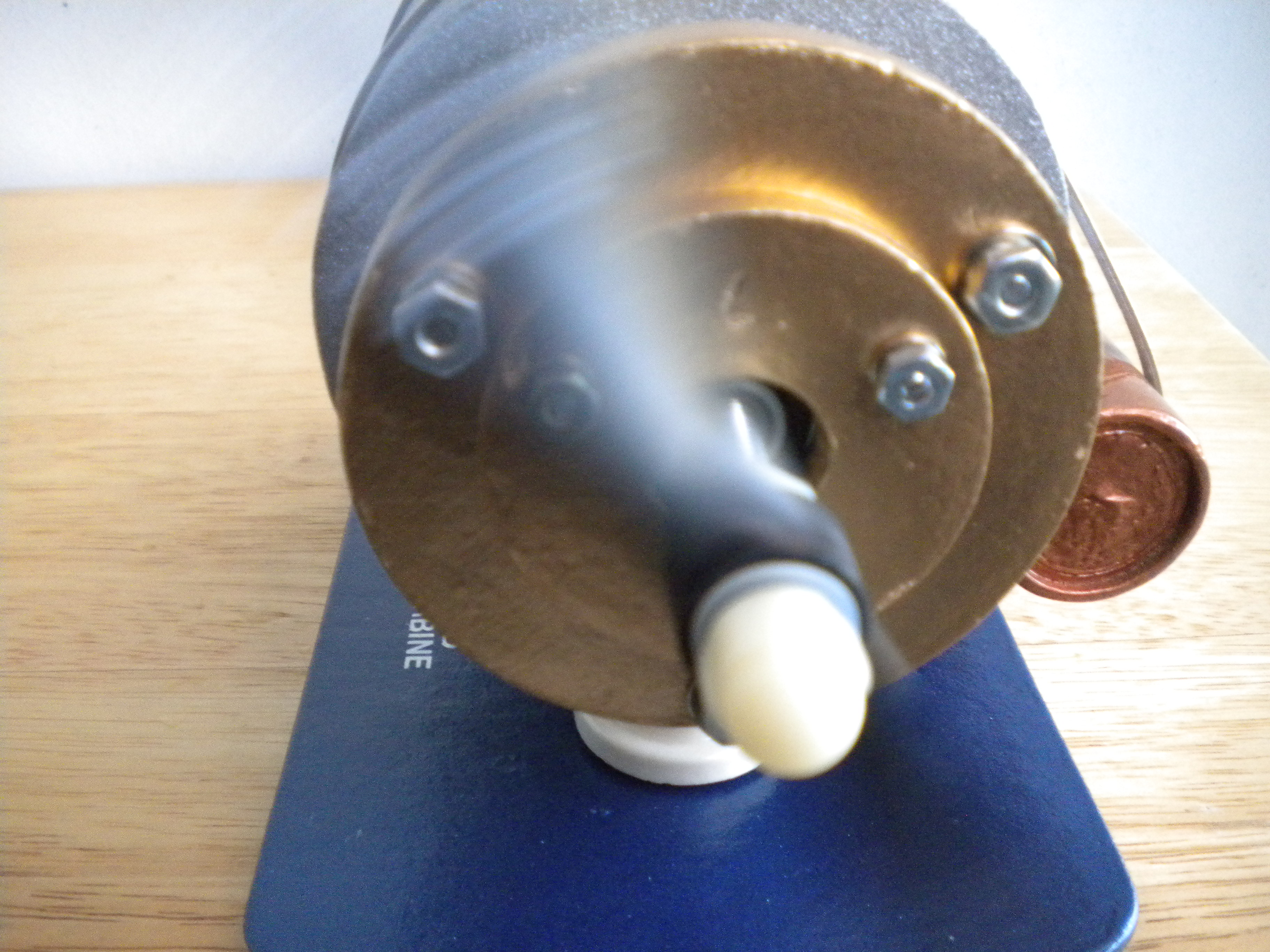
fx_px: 1284
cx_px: 635
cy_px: 476
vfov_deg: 40.7
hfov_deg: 52.6
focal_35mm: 35
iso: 755
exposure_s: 1/66.1
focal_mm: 6.3
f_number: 3.1
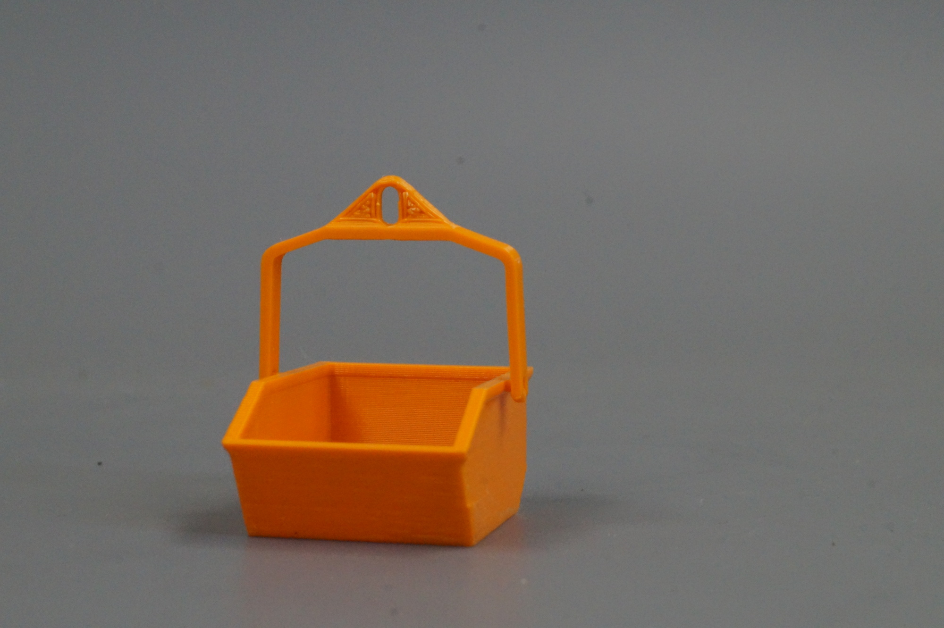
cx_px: 472
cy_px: 314
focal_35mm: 82
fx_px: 2162
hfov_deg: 24.6
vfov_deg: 16.5
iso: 3200
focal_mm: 55
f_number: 18
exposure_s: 1/40
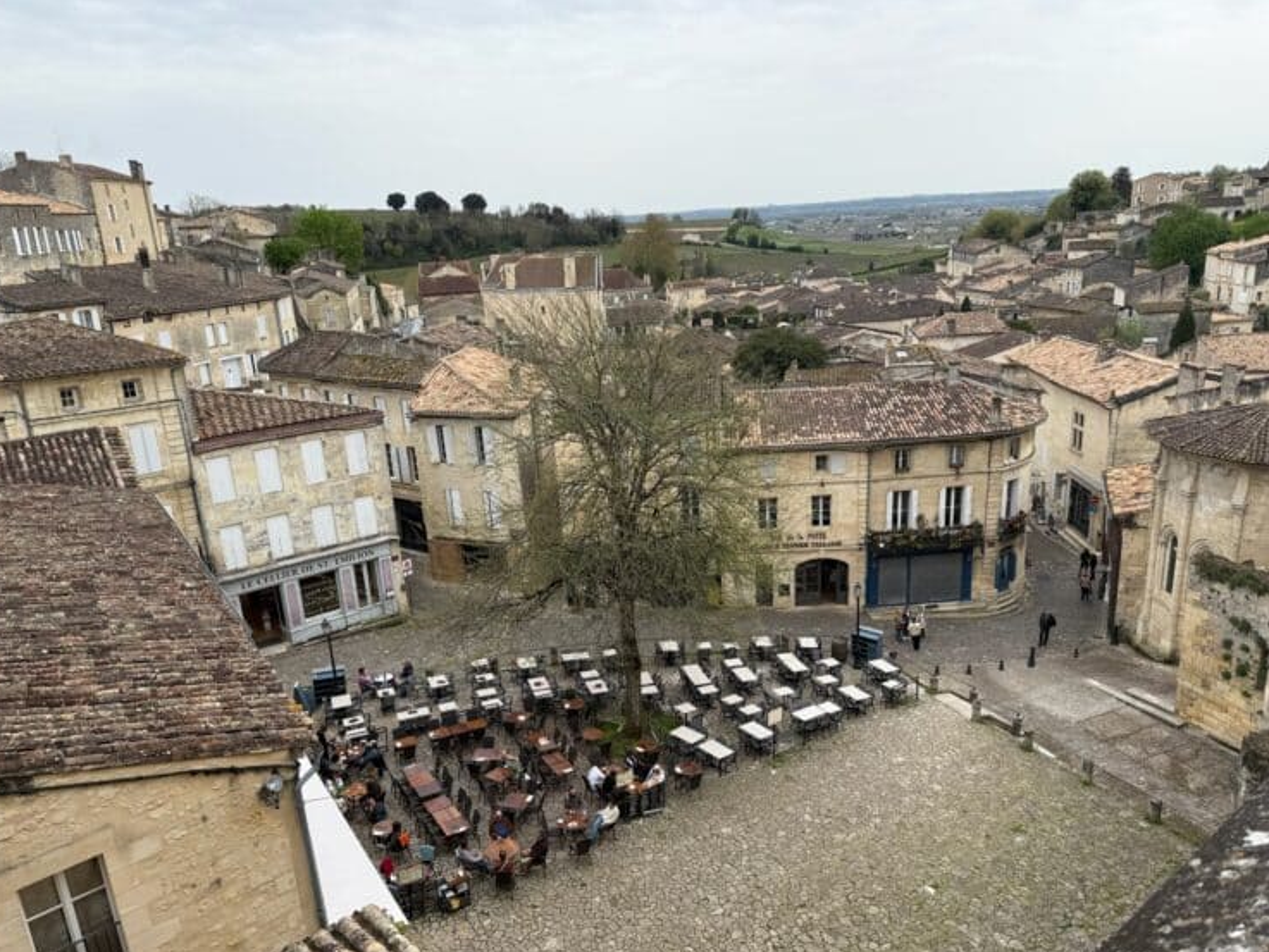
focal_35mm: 25
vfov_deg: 54.9
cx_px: 639
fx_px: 917
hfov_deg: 69.4
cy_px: 492
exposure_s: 1/1464
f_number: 1.78
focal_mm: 6.76
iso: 80
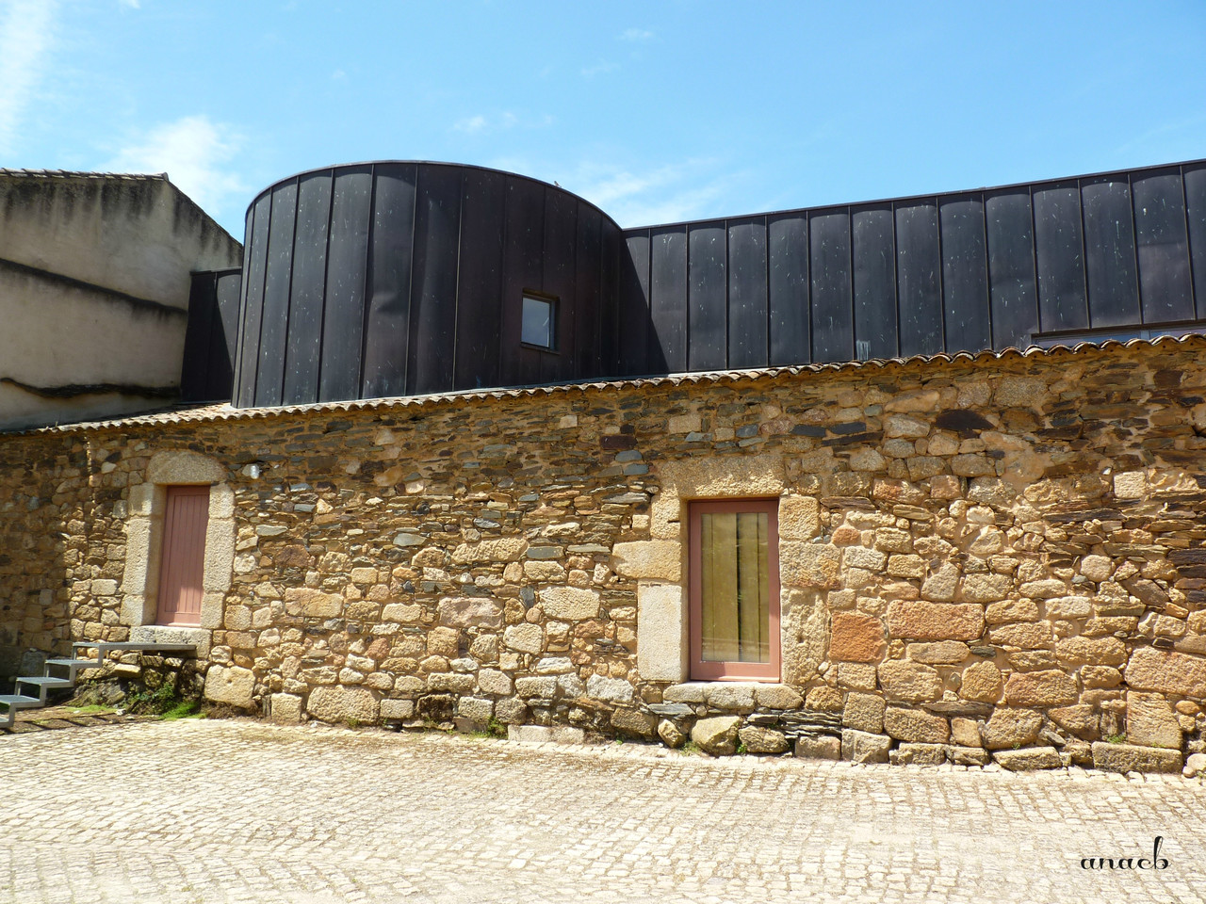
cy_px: 452
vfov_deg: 51.4
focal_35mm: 27
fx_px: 941
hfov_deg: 65.3
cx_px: 603
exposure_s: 1/200
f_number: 4.5
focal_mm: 4.8
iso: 80
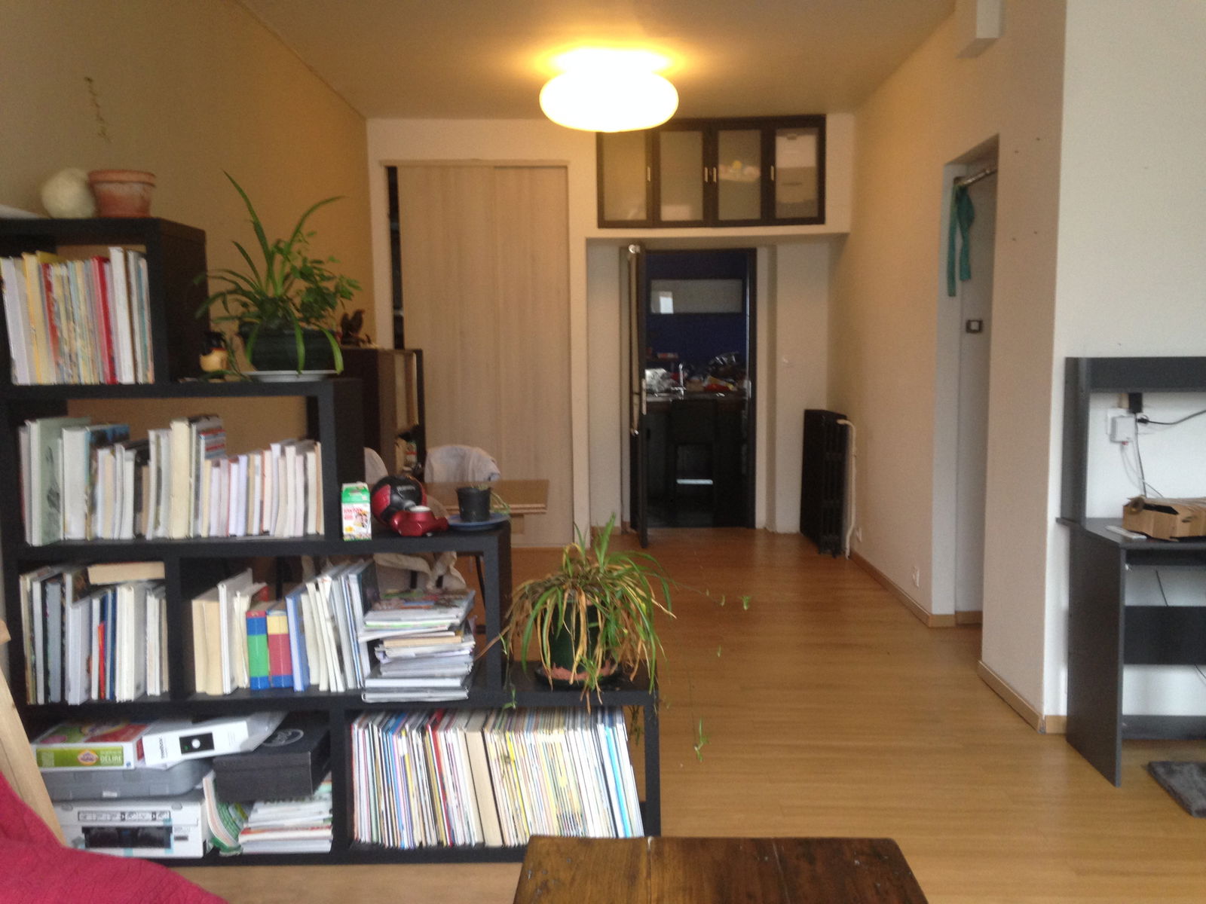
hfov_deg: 55.4
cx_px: 603
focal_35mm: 33
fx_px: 1150
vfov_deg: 42.9
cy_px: 452
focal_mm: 4.12
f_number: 2.4
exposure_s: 1/20
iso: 125
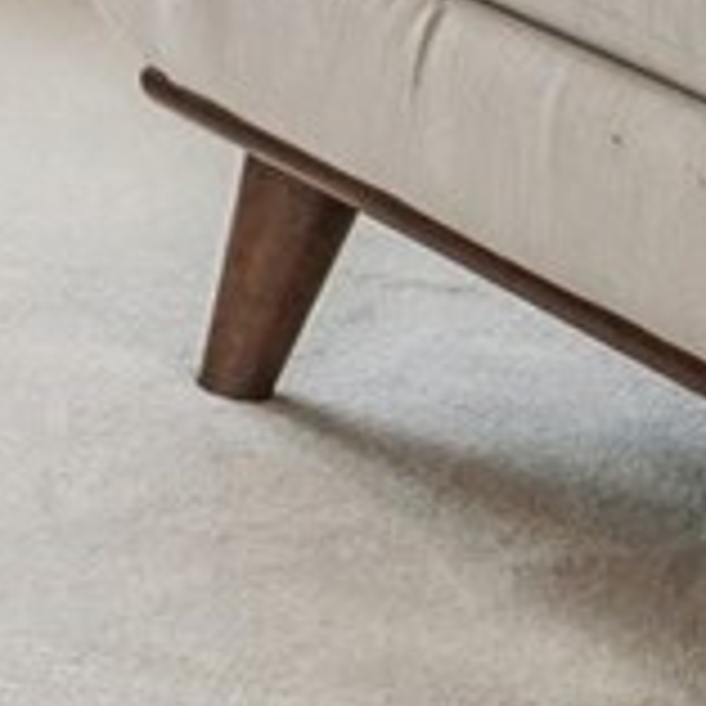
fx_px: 3392
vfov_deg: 9.8
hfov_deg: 7.3
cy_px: -1230
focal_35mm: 147
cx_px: -2341
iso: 1600
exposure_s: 1/250
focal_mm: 16
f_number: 8
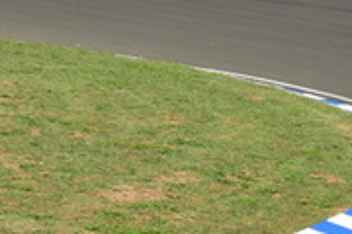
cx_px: 614
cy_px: 0
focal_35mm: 534
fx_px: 5221
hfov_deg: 3.8
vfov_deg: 2.6
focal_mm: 80
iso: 200
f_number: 11
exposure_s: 1/400
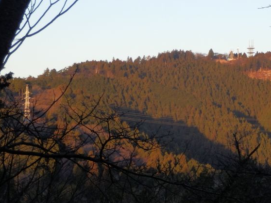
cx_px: 177
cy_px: 144
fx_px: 1245
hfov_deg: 12.4
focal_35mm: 159
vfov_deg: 9.3
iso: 160
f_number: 5.5
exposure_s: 1/100
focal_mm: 19.6
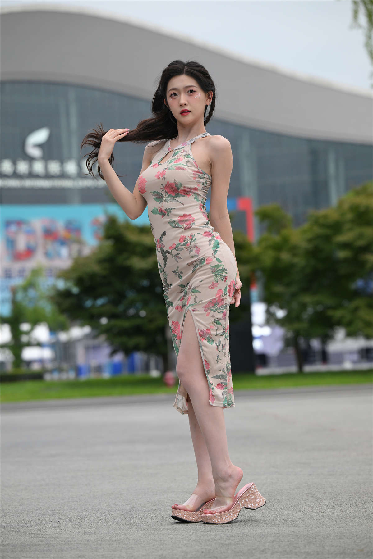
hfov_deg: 13.3
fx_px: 1601
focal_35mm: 103
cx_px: 186
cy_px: 280
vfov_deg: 19.8
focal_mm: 103
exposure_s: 1/500
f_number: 3.5
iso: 500
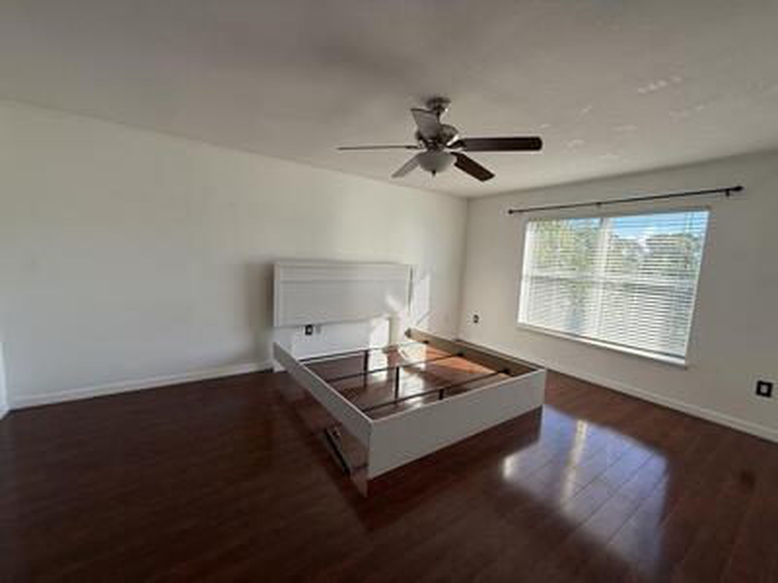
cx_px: 389
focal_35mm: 14
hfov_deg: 102.1
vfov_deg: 85.7
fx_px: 315
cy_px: 292
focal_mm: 2.22
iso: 64
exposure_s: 1/472
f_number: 2.2
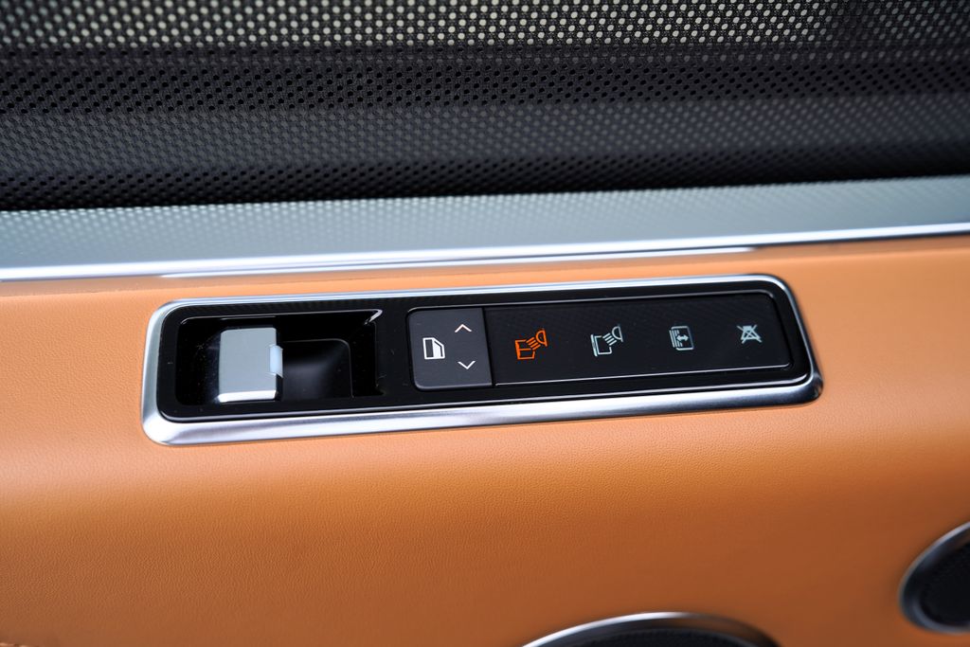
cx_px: 485
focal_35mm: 37
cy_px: 324
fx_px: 997
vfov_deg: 36.0
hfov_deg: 51.9
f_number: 4.5
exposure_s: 1/80
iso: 100
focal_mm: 37
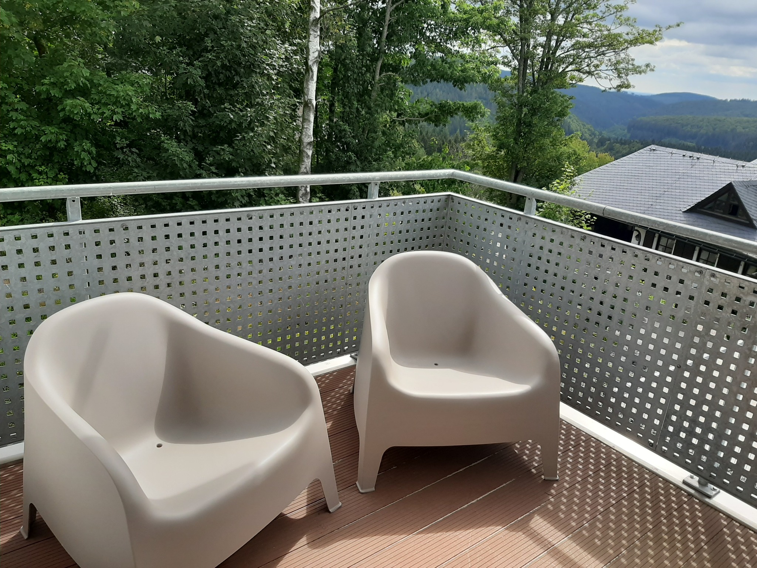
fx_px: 569
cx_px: 378
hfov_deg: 67.3
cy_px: 284
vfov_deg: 53.1
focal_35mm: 26
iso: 40
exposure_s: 1/1427
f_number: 1.7
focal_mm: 3.93
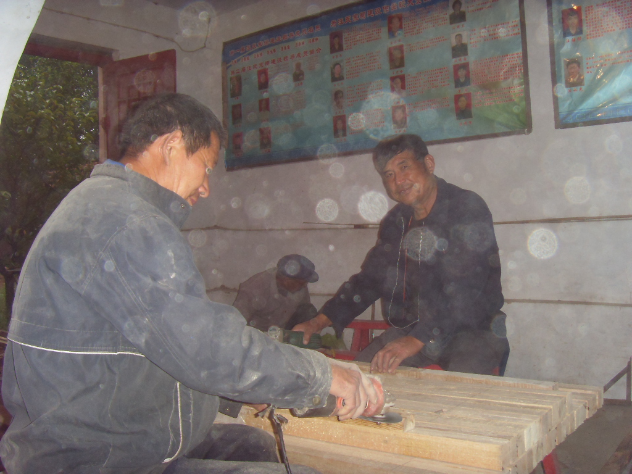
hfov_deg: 47.9
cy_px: 237
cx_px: 316
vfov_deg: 36.8
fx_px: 712
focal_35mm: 39
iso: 200
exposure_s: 1/45
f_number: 3.5
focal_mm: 6.6
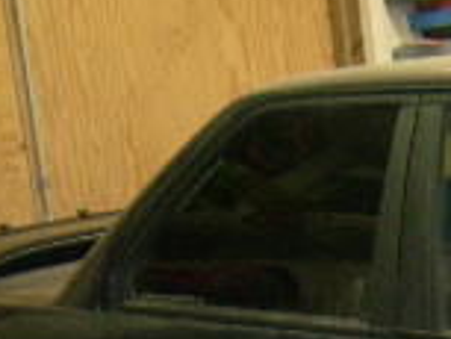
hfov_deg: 12.9
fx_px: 1904
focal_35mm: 146
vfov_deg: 9.7
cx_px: 643
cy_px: 613
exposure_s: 1/60
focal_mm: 5.95
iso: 100
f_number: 2.8
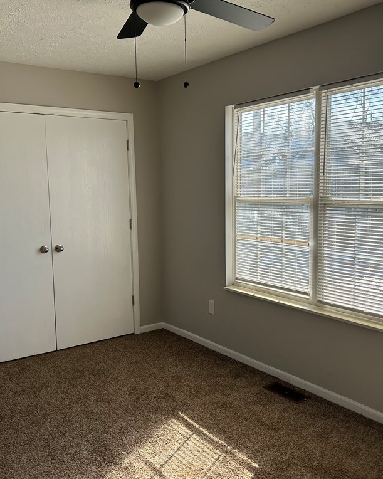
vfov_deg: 52.8
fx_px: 482
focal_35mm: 34
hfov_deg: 43.3
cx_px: 206
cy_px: 239
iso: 50
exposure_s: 1/1468
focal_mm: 5.7
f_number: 1.5
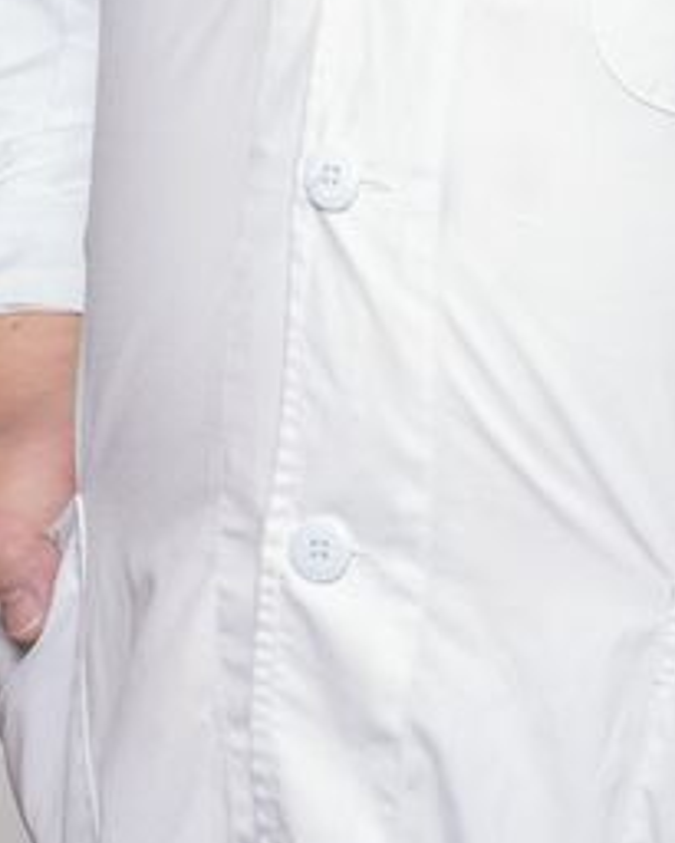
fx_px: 9334
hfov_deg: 4.1
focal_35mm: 374
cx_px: 780
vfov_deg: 5.2
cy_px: -81
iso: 200
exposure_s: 1/160
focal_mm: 85
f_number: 6.3
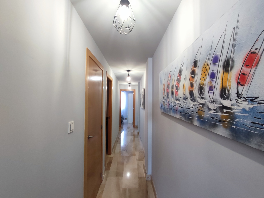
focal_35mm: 16
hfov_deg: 94.5
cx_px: 132
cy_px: 99
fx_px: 122
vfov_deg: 78.2
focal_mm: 1.65
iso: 169
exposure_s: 1/50
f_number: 2.2
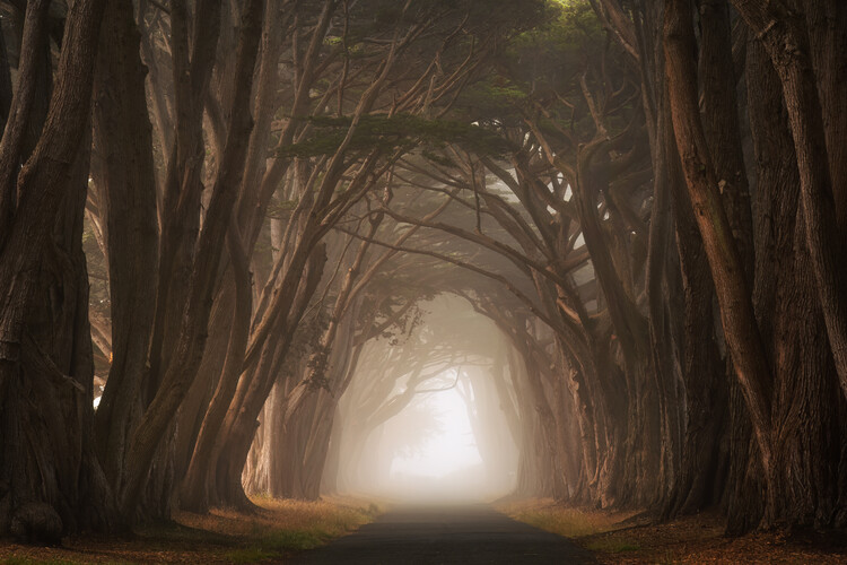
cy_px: 282
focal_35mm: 153
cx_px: 424
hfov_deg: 13.4
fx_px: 3599
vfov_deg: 9.0
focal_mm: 153
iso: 100
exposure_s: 1/5
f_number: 16
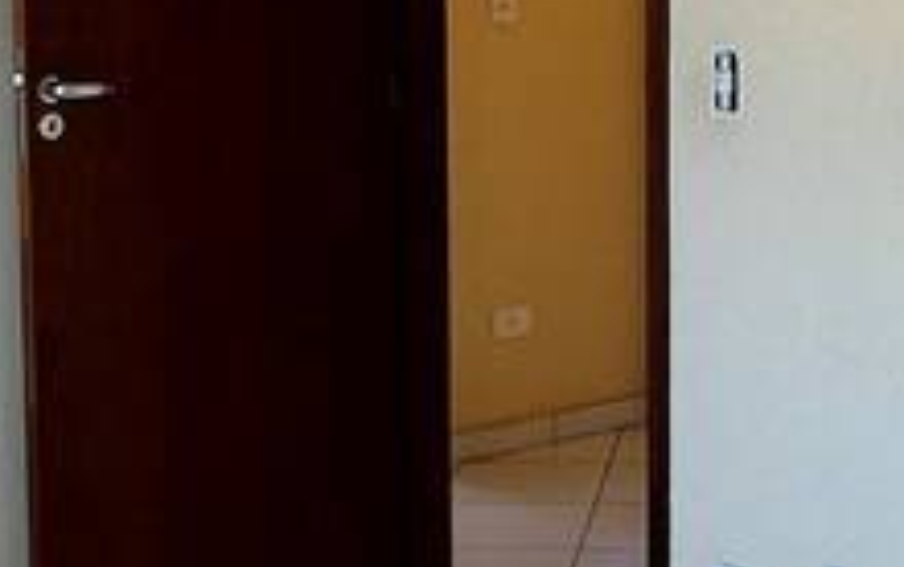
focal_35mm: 97
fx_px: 2392
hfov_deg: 21.0
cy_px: 90
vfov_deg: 13.4
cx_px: 789
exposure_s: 1/120
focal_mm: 2.22
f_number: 2.2
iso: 80
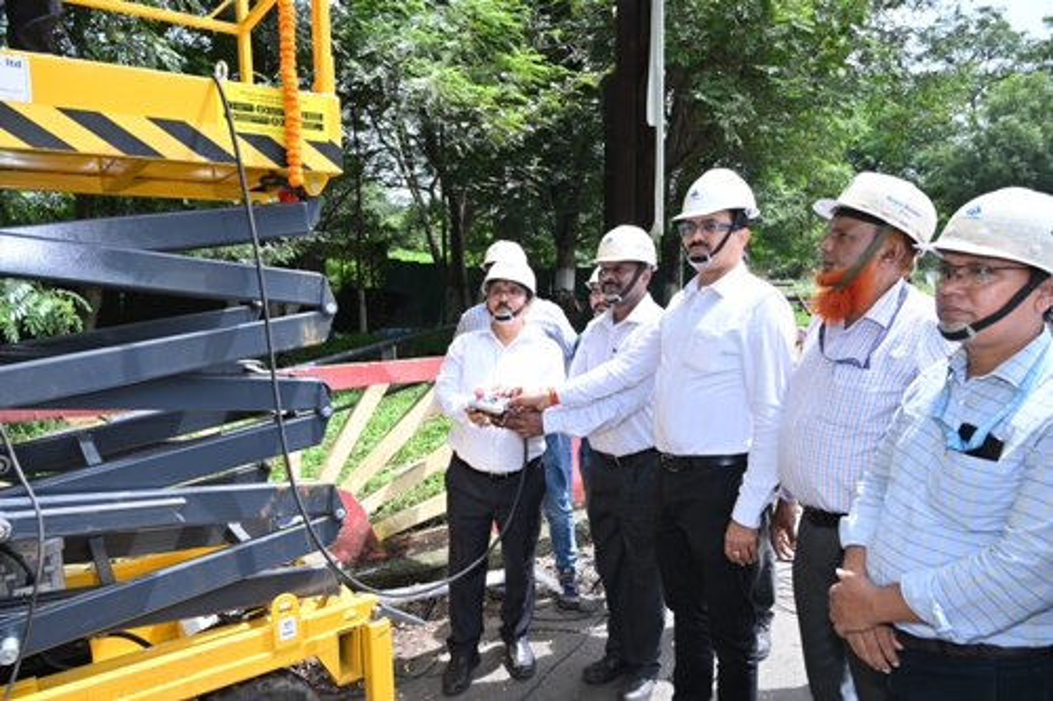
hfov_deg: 73.8
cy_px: 350
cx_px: 526
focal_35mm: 24
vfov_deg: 53.1
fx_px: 702
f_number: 5.6
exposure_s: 1/200
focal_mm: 24
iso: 100
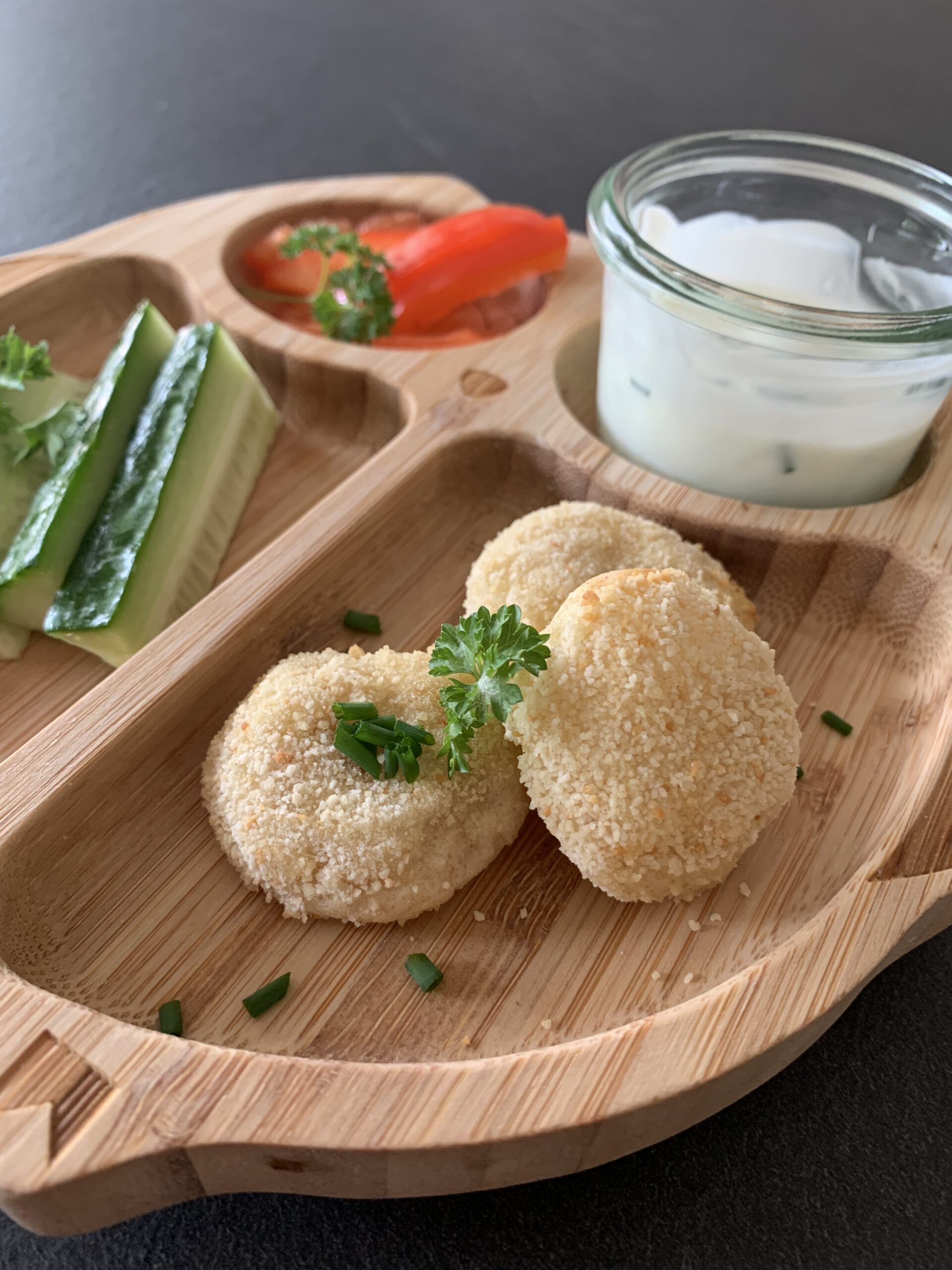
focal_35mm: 26
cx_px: 476
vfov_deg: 67.3
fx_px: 953
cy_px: 635
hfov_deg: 53.1
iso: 125
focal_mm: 4.25
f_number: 1.8
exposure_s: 1/60
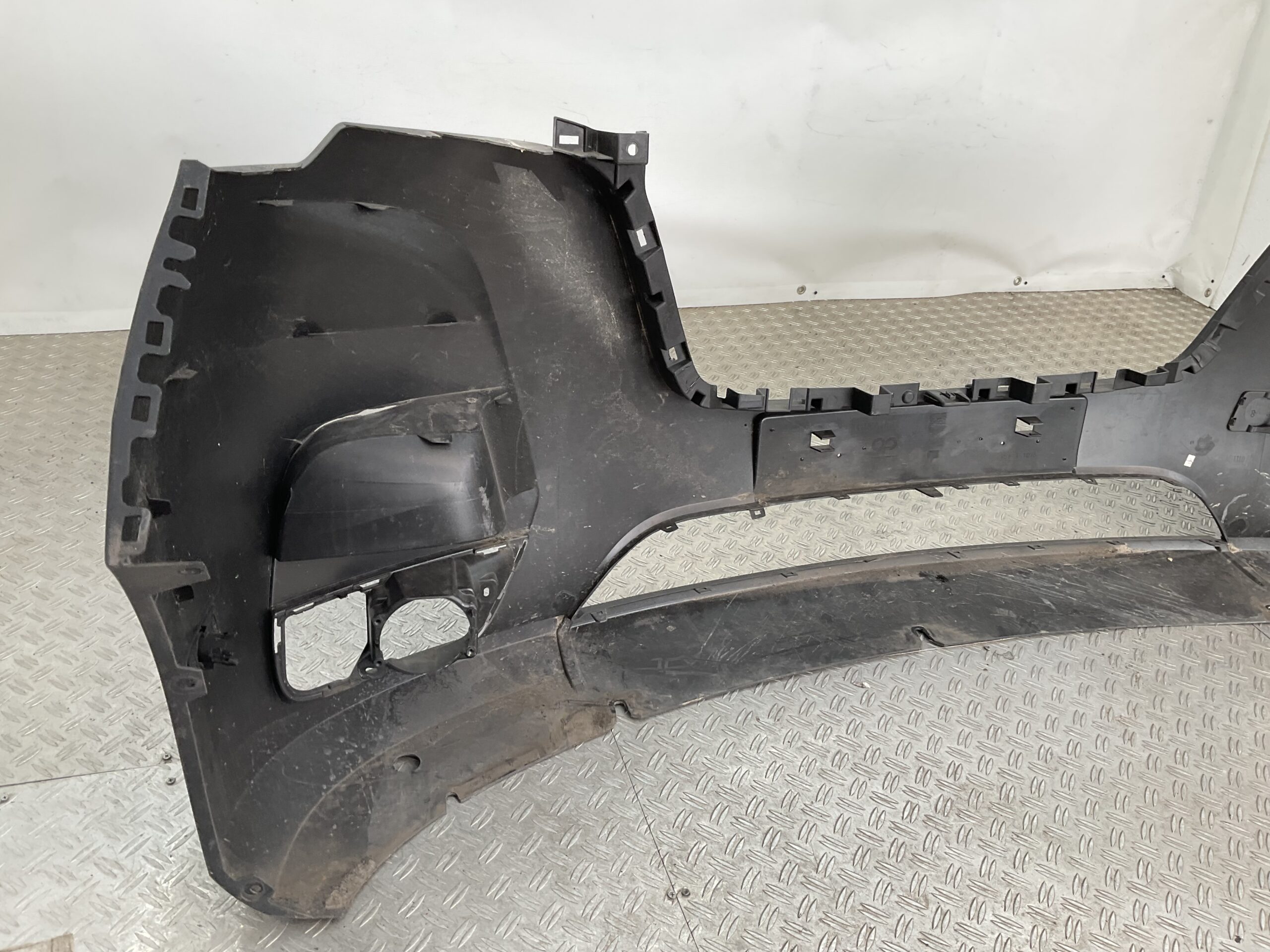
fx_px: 1064
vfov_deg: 48.2
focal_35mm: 29
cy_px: 476
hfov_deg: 61.7
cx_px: 635
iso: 20
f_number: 1.8
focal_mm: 3
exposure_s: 1/100
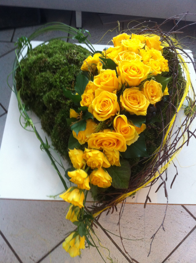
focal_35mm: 35
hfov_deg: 40.6
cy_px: 132
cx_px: 98
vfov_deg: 52.7
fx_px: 265
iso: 125
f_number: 2.8
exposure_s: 1/15
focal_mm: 3.85
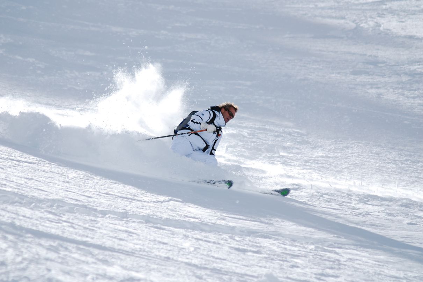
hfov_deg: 8.7
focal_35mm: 238
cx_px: 201
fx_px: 2796
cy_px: 139
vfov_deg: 5.8
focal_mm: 150
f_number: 5
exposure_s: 1/1250
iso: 100
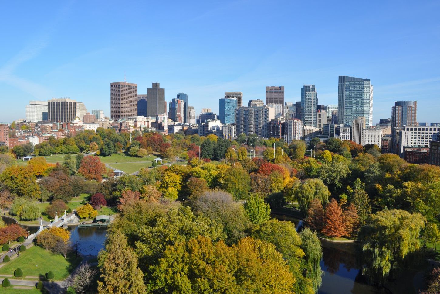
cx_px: 220
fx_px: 330
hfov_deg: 67.4
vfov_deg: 47.9
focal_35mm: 27
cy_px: 147
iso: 200
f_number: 9
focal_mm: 18
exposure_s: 1/320
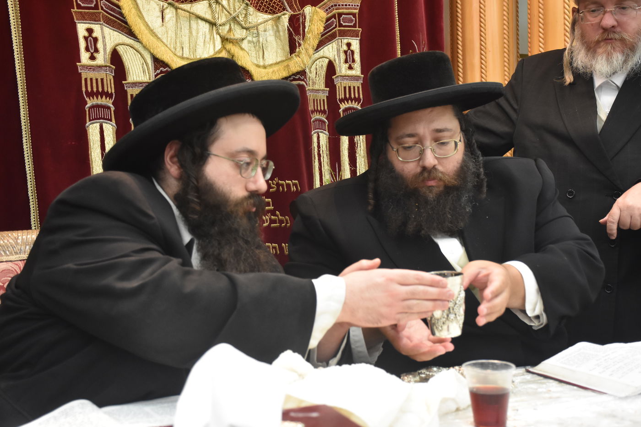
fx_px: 908
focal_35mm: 51
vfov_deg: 26.5
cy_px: 214
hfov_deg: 38.9
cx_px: 320
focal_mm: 34
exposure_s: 1/60
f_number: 5.6
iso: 1600
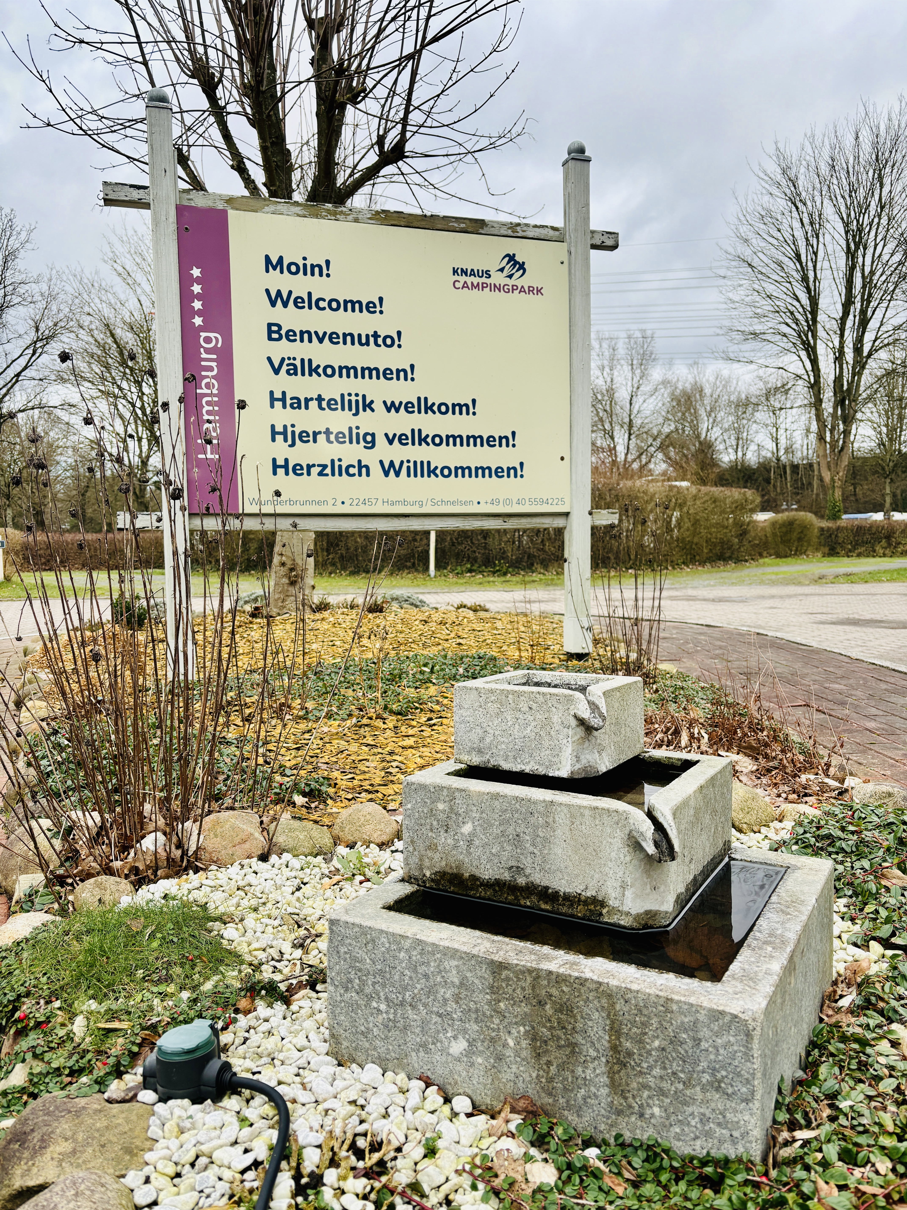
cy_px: 605
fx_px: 908
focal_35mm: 26
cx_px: 454
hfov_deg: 53.1
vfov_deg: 67.3
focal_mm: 5.96
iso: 50
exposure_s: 1/662
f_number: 1.6
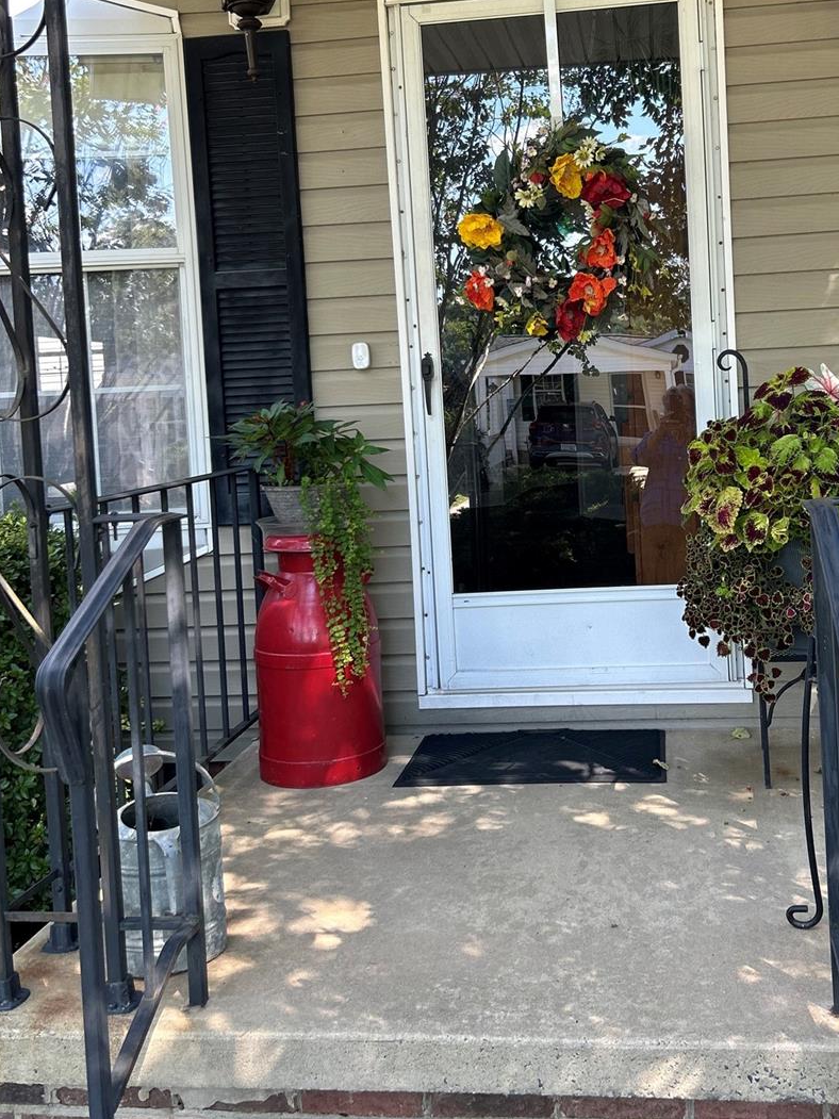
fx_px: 1228
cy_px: 440
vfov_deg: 48.6
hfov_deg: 37.4
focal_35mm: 38
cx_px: 541
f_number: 1.5
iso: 40
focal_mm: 5.7
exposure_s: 1/190
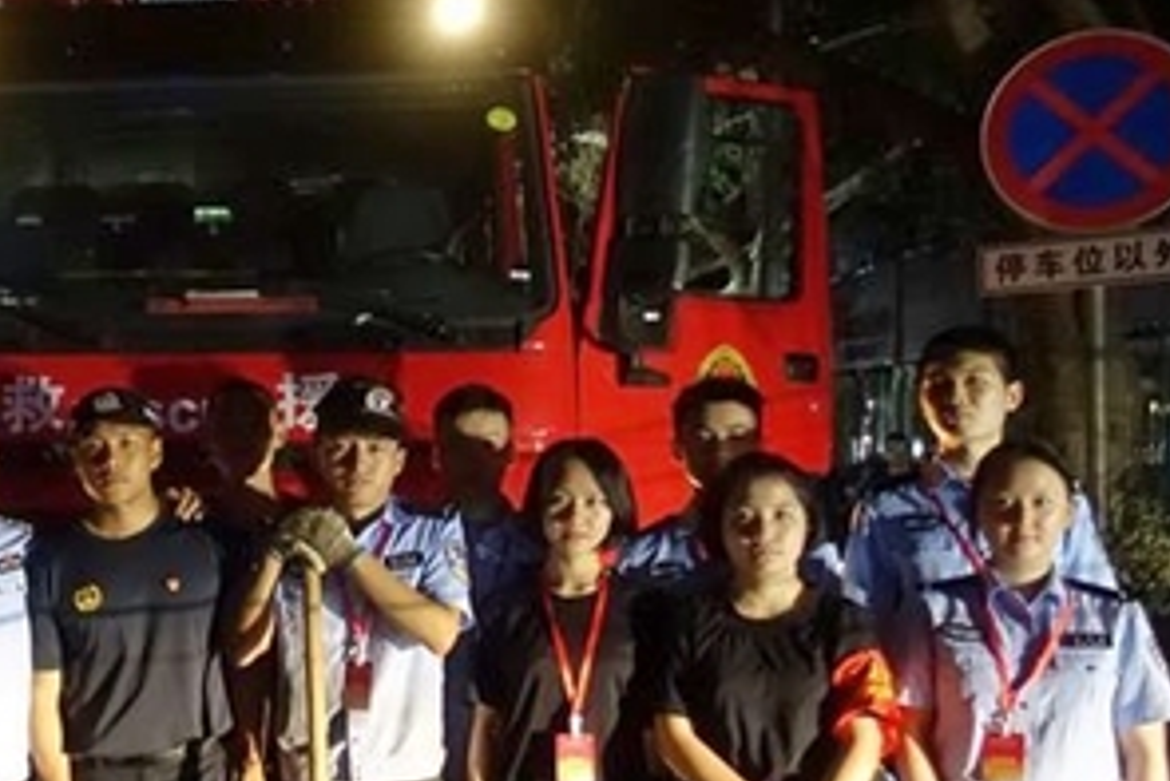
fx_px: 1691
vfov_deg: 26.0
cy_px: 476
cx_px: 67
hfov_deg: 35.4
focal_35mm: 52
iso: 1600
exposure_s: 1/6
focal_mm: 8.8
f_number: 1.8
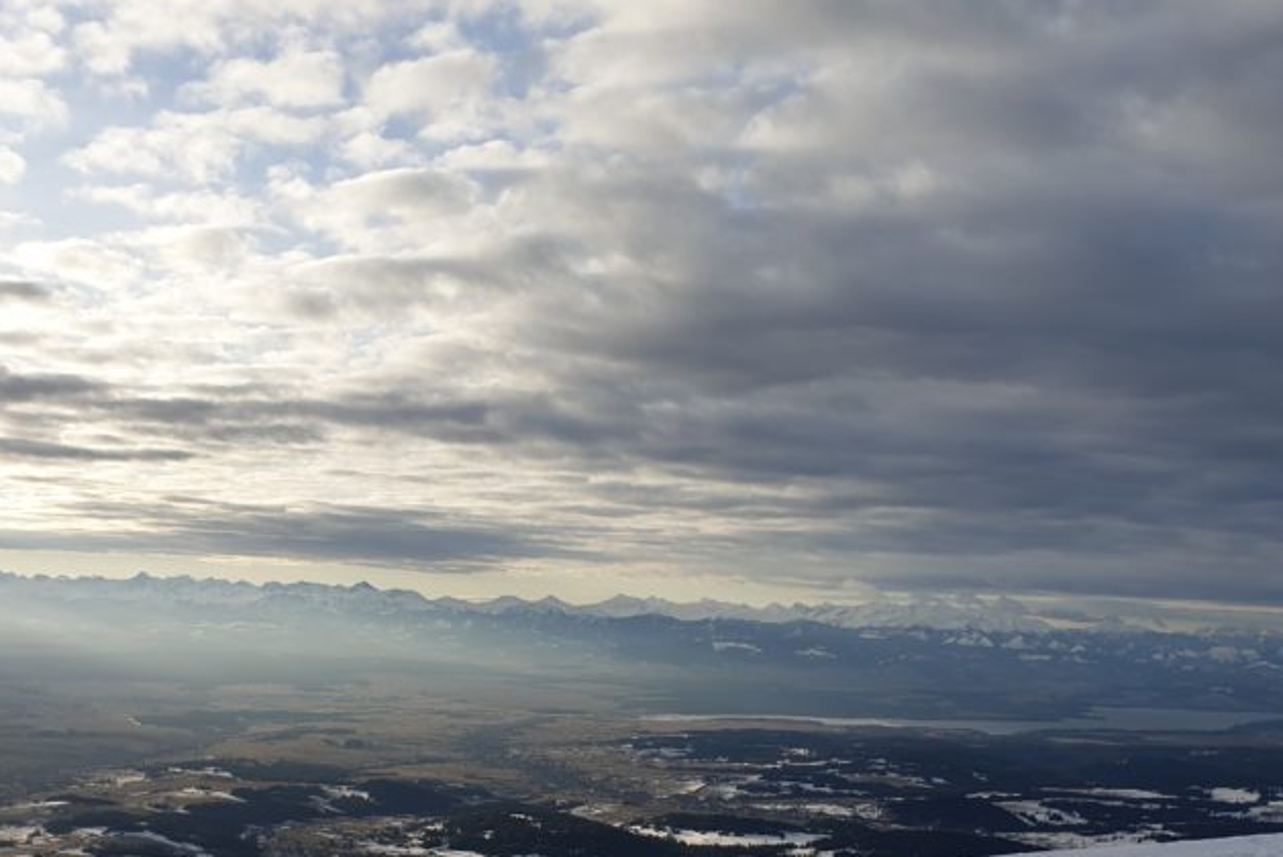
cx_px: 647
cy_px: 663
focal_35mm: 44
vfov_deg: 29.9
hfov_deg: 44.5
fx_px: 1569
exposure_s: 1/1433
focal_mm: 4.3
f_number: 2.4
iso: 50
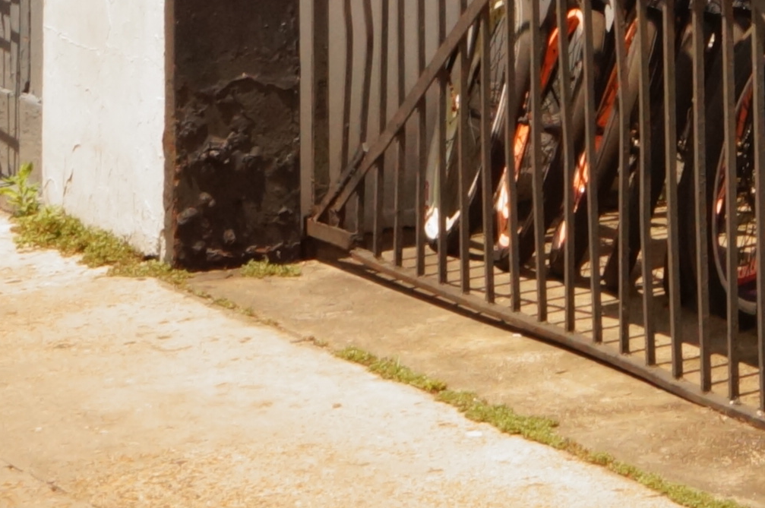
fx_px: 3417
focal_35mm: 161
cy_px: -462
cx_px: 1006
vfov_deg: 8.2
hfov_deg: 12.4
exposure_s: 1/250
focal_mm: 22
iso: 400
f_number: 20
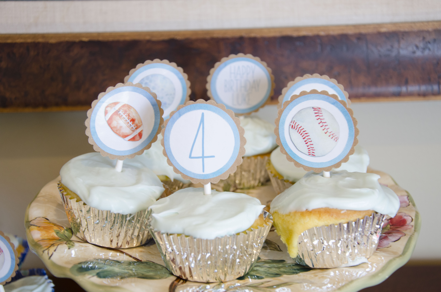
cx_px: 220
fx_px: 733
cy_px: 146
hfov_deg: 33.5
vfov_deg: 22.5
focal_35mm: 60
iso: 500
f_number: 4.5
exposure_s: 1/25
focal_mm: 40
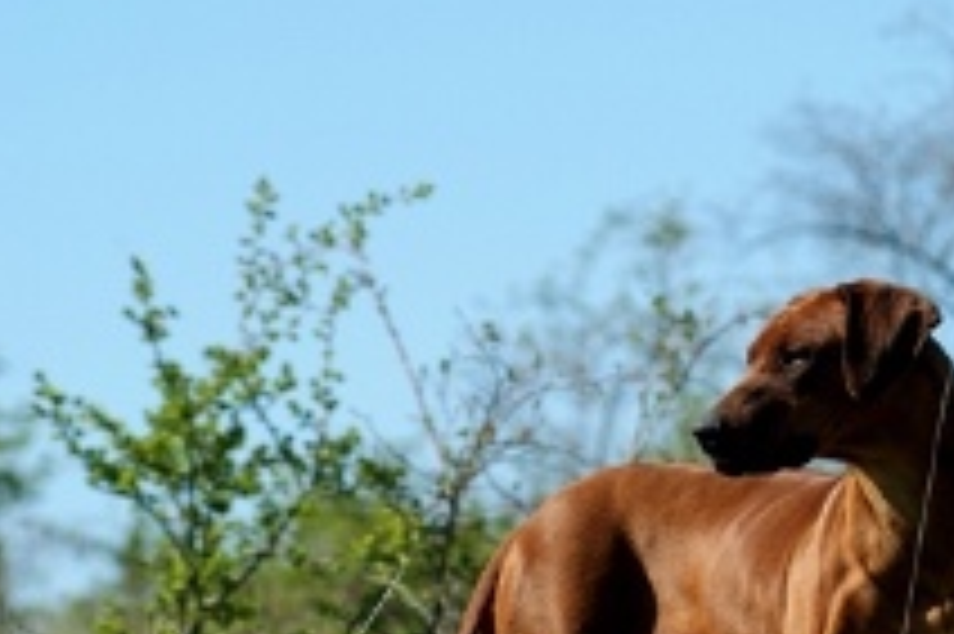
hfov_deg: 5.3
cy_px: 427
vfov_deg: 3.5
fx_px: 10327
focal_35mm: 390
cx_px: 875
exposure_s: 1/320
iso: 100
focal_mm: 140
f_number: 6.3
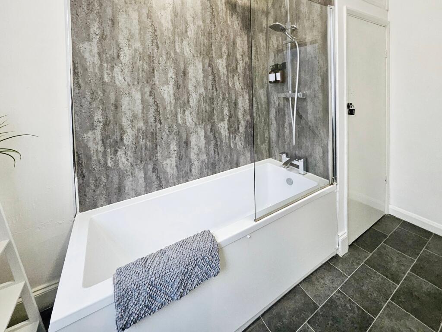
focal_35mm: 13
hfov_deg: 106.2
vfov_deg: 90.0
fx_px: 166
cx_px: 221
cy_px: 166
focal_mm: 1.7
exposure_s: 1/50
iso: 400
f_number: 2.2
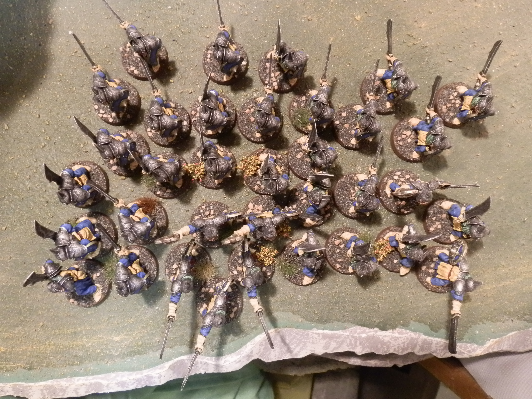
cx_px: 266
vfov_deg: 49.7
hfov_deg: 63.4
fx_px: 430
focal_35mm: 28
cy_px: 200
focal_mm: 5
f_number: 3.1
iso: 400
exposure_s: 1/50
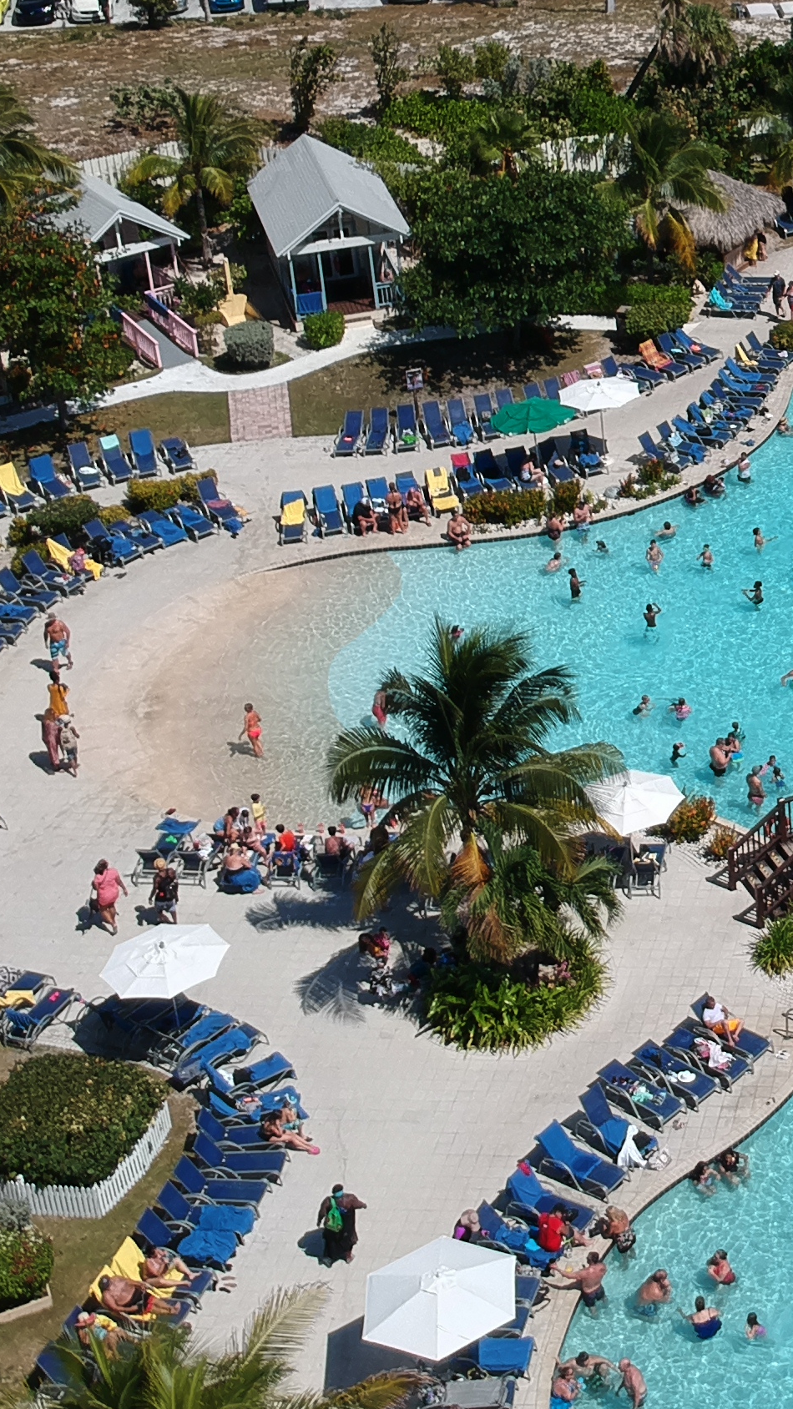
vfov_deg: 32.2
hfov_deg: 17.5
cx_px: 1072
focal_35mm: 64
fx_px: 2393
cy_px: 350
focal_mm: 4.49
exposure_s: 1/2500
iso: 101
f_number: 2.6
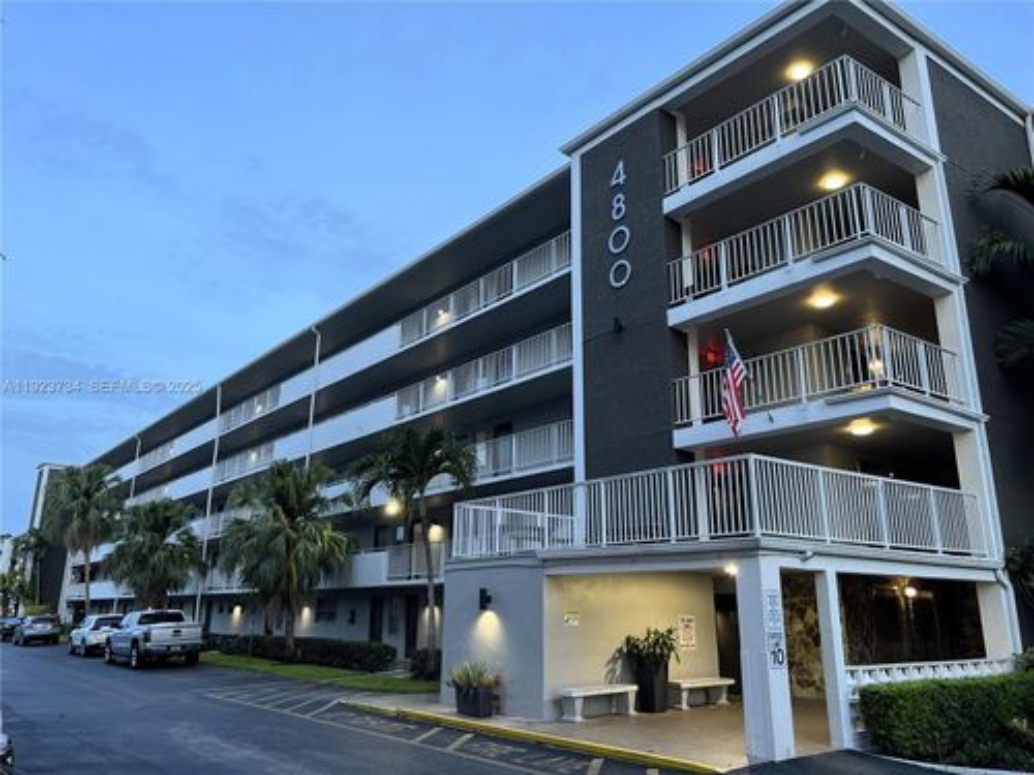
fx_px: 777
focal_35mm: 26
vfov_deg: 53.1
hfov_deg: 67.3
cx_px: 517
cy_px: 388
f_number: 1.5
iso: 125
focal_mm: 5.7
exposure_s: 1/120
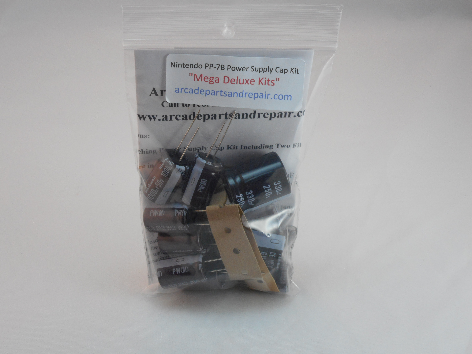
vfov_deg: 24.4
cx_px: 233
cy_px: 177
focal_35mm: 60
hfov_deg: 32.2
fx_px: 818
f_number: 5.1
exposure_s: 1/30
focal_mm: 10.5
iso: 250
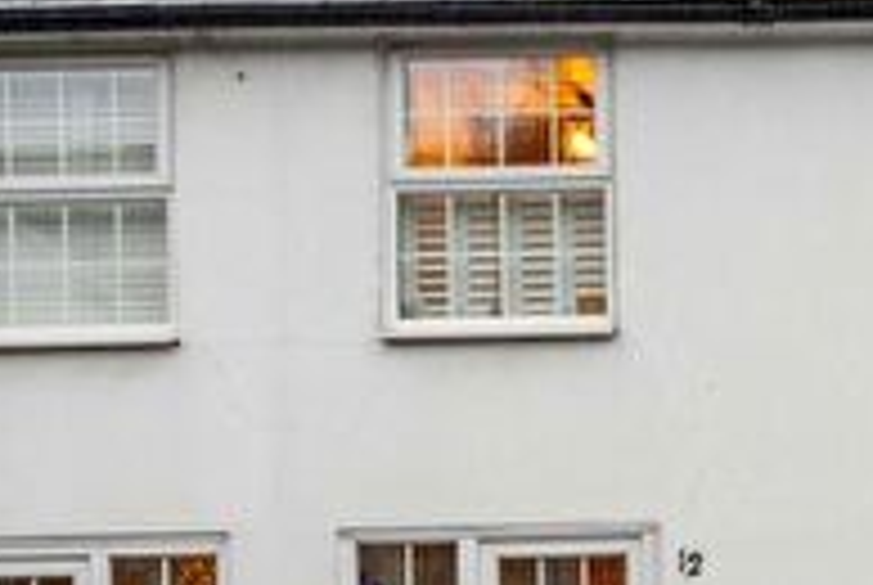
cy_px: 477
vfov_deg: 15.1
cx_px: 1179
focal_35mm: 90
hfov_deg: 20.4
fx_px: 2186
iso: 320
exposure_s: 1/160
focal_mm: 25
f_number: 4
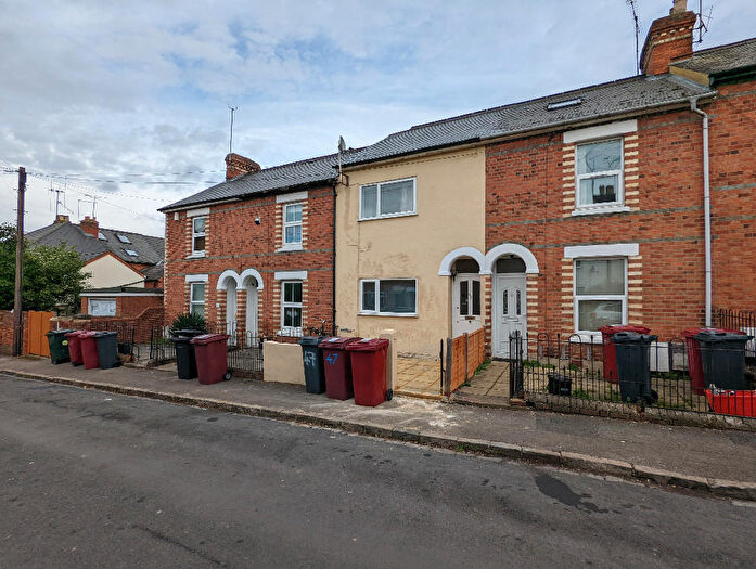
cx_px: 378
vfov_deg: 78.3
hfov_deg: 94.4
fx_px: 350
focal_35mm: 16
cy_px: 284
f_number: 2.2
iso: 52
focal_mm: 2.35
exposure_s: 1/808
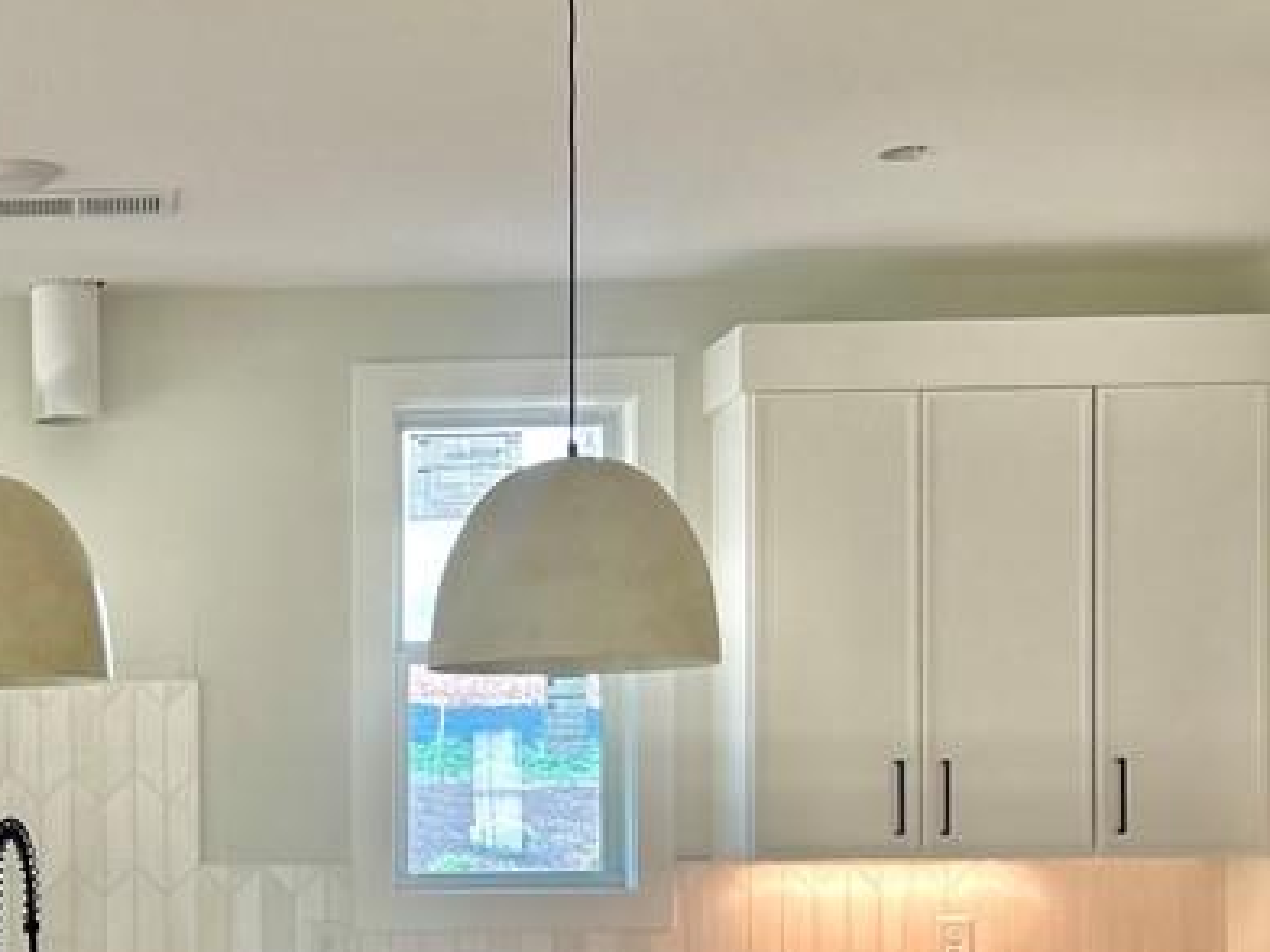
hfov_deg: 26.6
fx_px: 2495
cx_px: -75
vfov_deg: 20.7
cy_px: 1001
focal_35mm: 68
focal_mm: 5.7
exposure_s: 1/120
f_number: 1.5
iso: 50
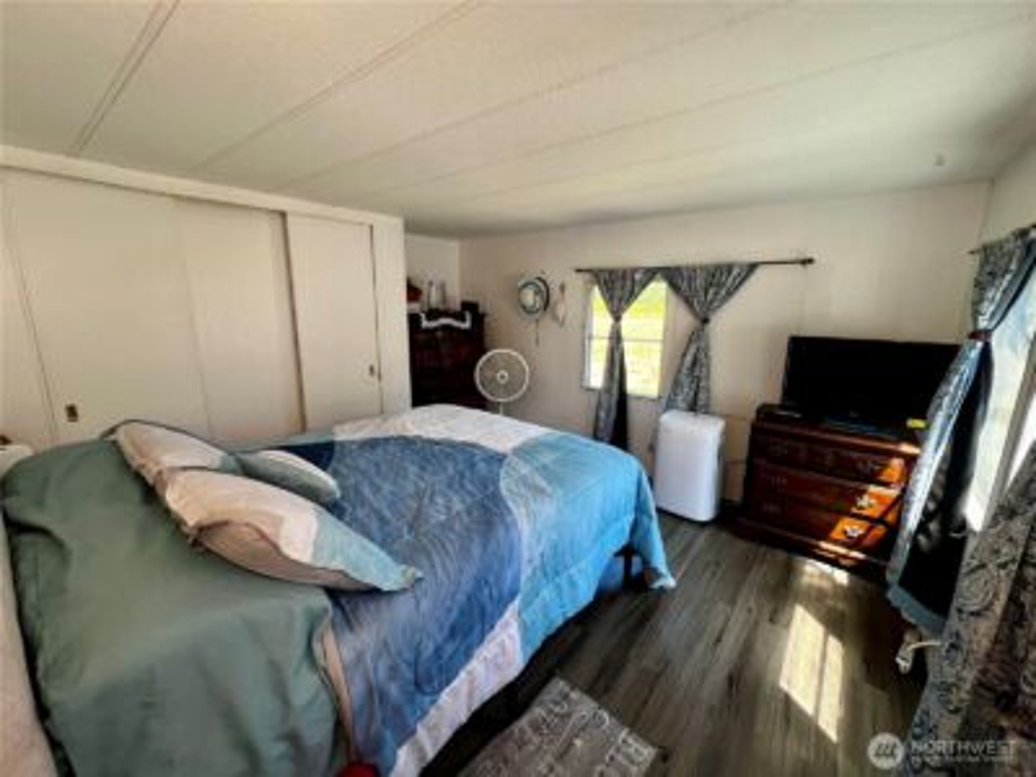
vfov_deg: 89.9
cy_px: 388
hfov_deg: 106.2
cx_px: 518
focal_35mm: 13
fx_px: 389
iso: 125
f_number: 1.8
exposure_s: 1/120
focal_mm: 1.57
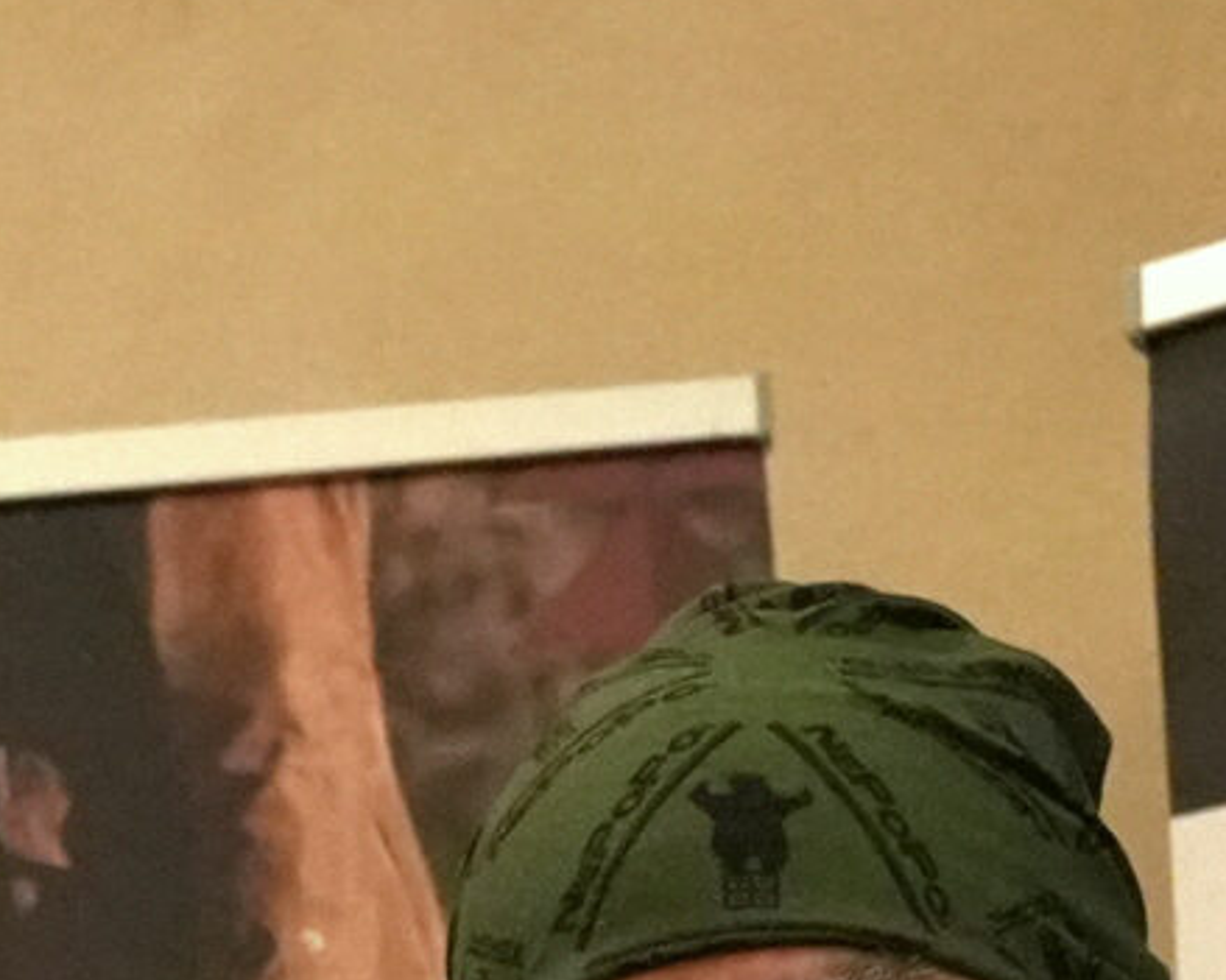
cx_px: -424
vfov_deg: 6.8
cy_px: 2102
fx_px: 7945
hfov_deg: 8.7
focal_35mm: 219
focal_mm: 40
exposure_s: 1/100
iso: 12800
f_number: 5
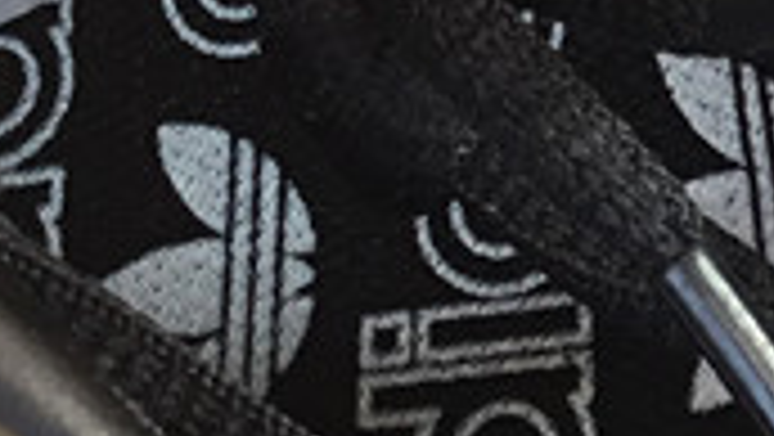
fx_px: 3635
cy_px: -79
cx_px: 1125
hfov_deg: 11.7
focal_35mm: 177
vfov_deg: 6.8
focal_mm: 3.3
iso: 40
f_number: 2.4
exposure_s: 1/100
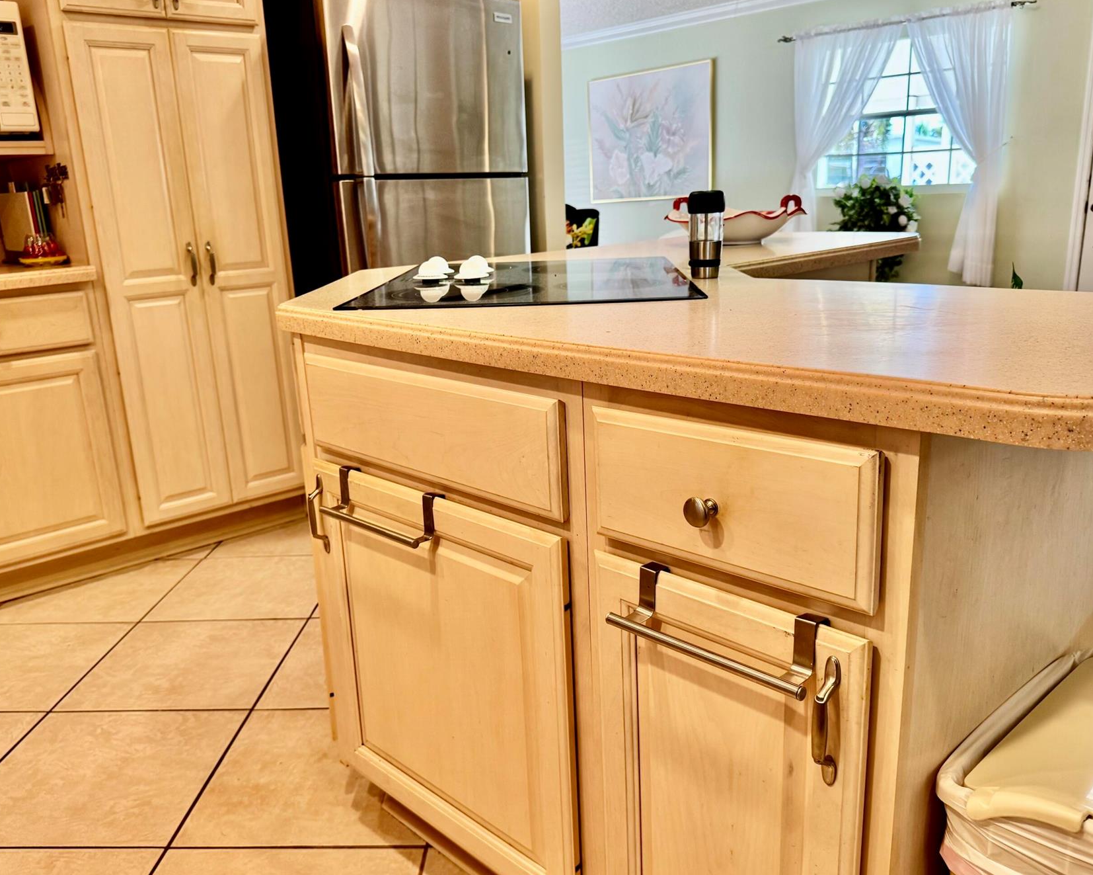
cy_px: 473
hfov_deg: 60.4
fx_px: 938
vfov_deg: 49.9
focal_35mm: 29
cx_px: 540
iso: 160
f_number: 1.78
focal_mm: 6.76
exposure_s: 1/120
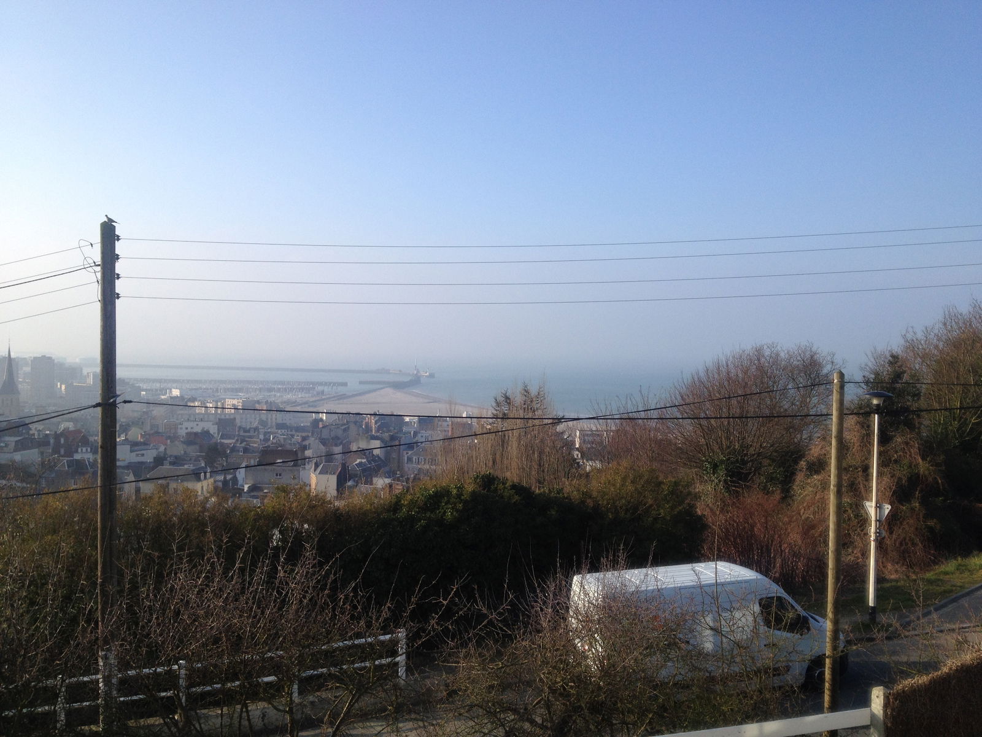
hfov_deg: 52.6
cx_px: 491
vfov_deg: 40.7
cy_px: 368
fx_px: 993
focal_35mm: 35
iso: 50
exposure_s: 1/1577
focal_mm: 4.28
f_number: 2.4
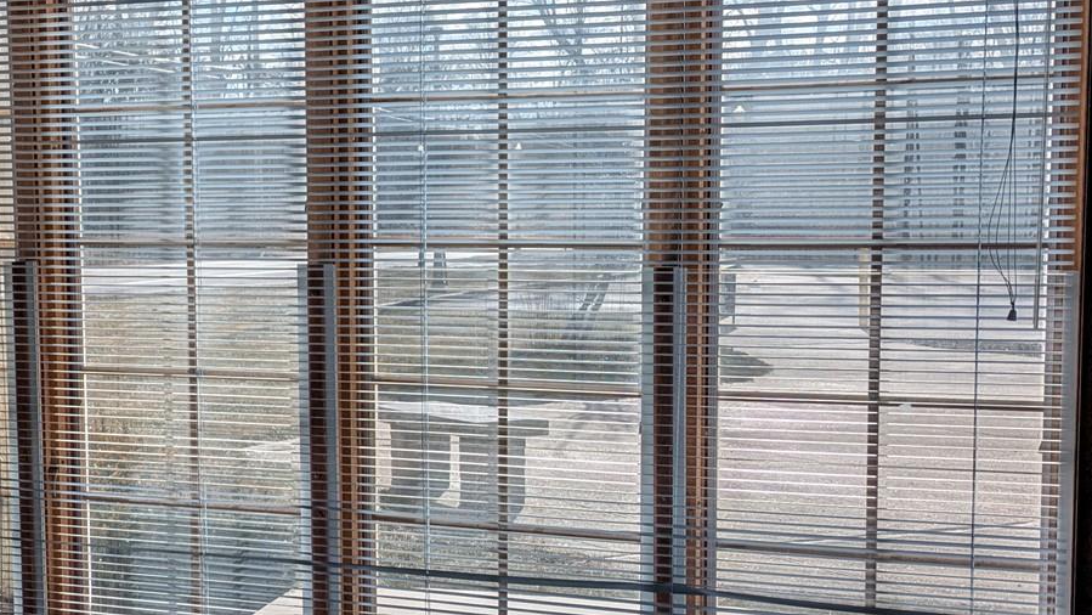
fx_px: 1796
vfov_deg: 19.4
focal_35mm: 62
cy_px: 305
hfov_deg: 33.1
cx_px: 254
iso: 38
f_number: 1.89
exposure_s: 1/2538
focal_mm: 5.43
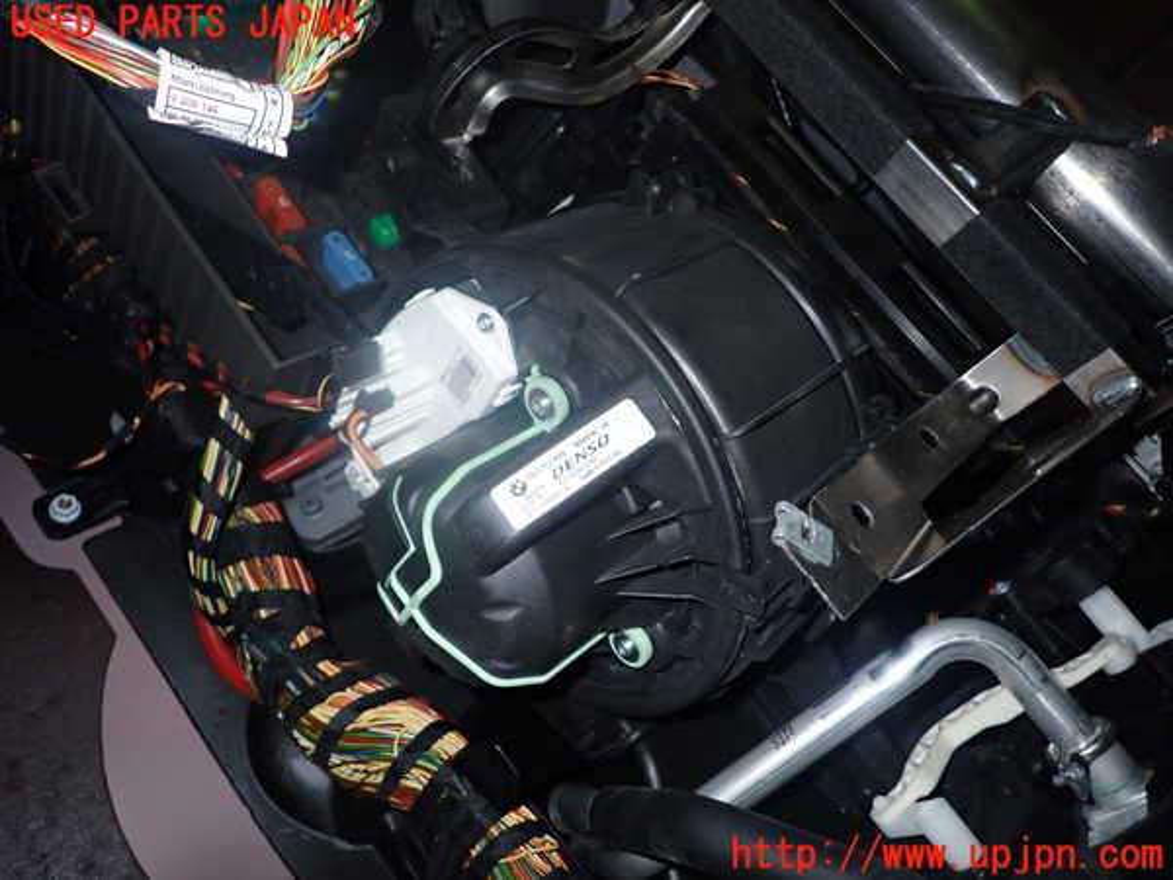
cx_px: 586
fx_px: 847
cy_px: 440
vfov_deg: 54.9
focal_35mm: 25
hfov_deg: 69.4
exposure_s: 1/30
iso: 320
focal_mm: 4.5
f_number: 5.6
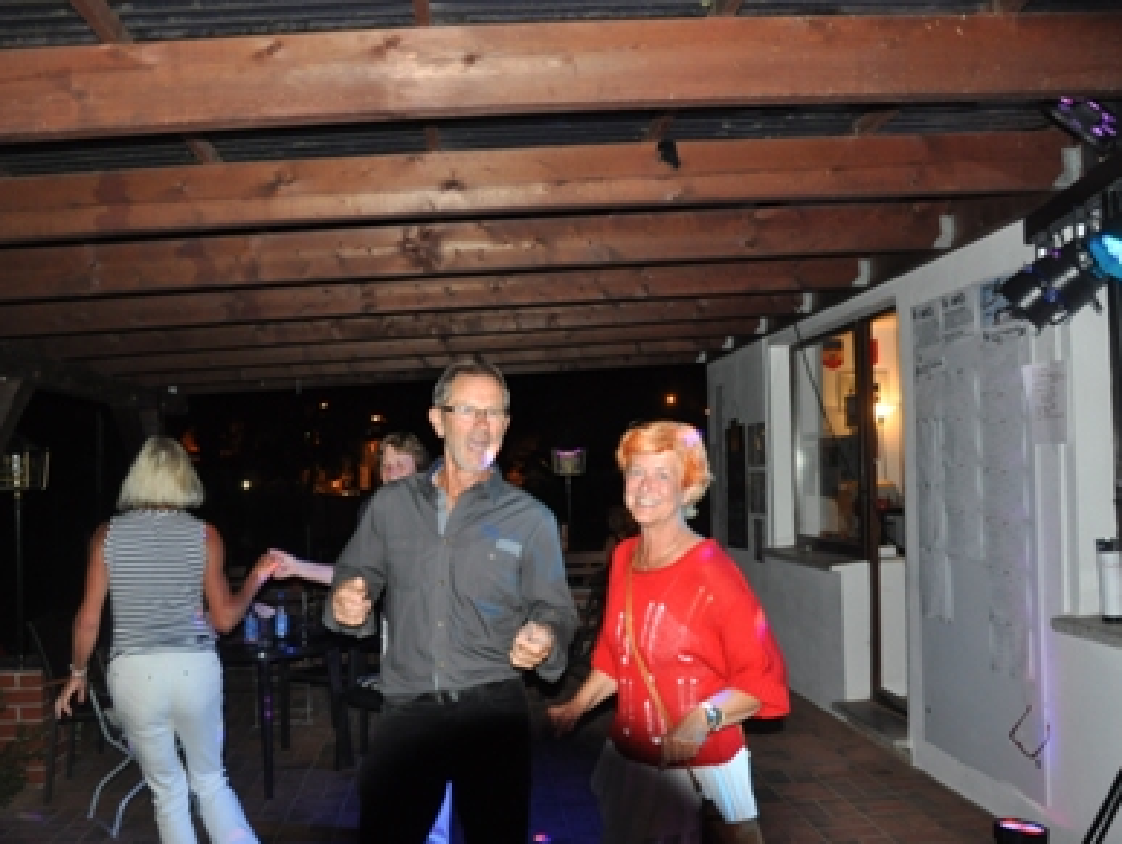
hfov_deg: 59.8
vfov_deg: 46.9
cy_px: 421
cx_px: 516
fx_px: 973
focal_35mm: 30
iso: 800
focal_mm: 18
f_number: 3.5
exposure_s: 1/60
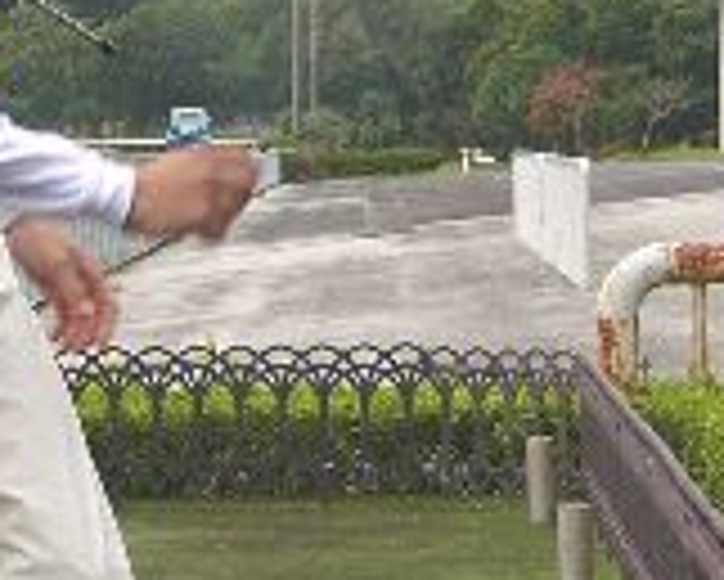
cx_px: 22
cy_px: -27
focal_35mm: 233
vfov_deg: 6.6
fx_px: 4996
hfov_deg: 8.3
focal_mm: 10
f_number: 4
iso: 50
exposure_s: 1/160
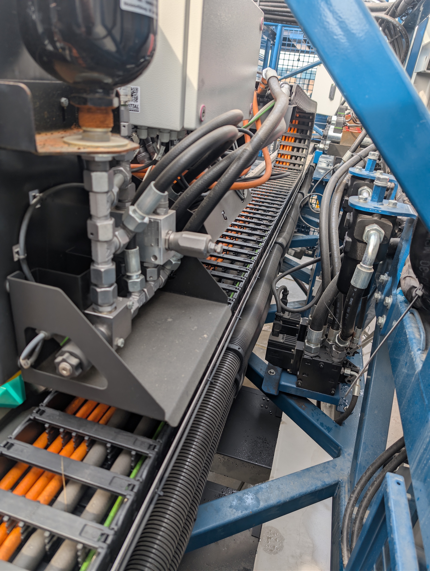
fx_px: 396
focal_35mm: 24
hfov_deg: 56.9
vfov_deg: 71.5
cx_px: 215
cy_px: 286
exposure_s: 1/207
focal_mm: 6.9
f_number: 1.68
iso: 19
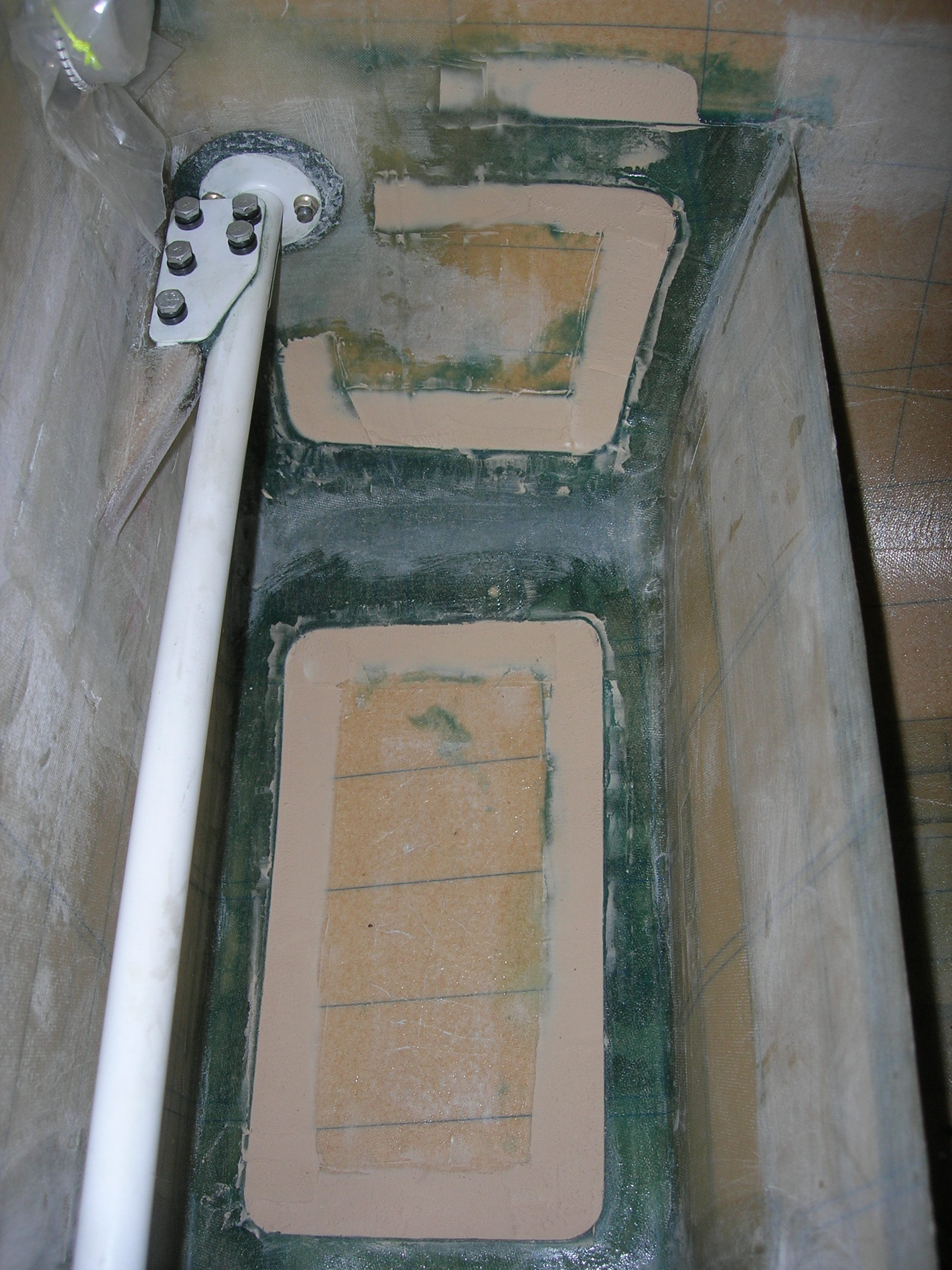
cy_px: 635
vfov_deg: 49.0
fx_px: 1393
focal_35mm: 38
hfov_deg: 37.7
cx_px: 476
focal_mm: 7.8
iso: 64
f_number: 2.8
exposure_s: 1/60.1
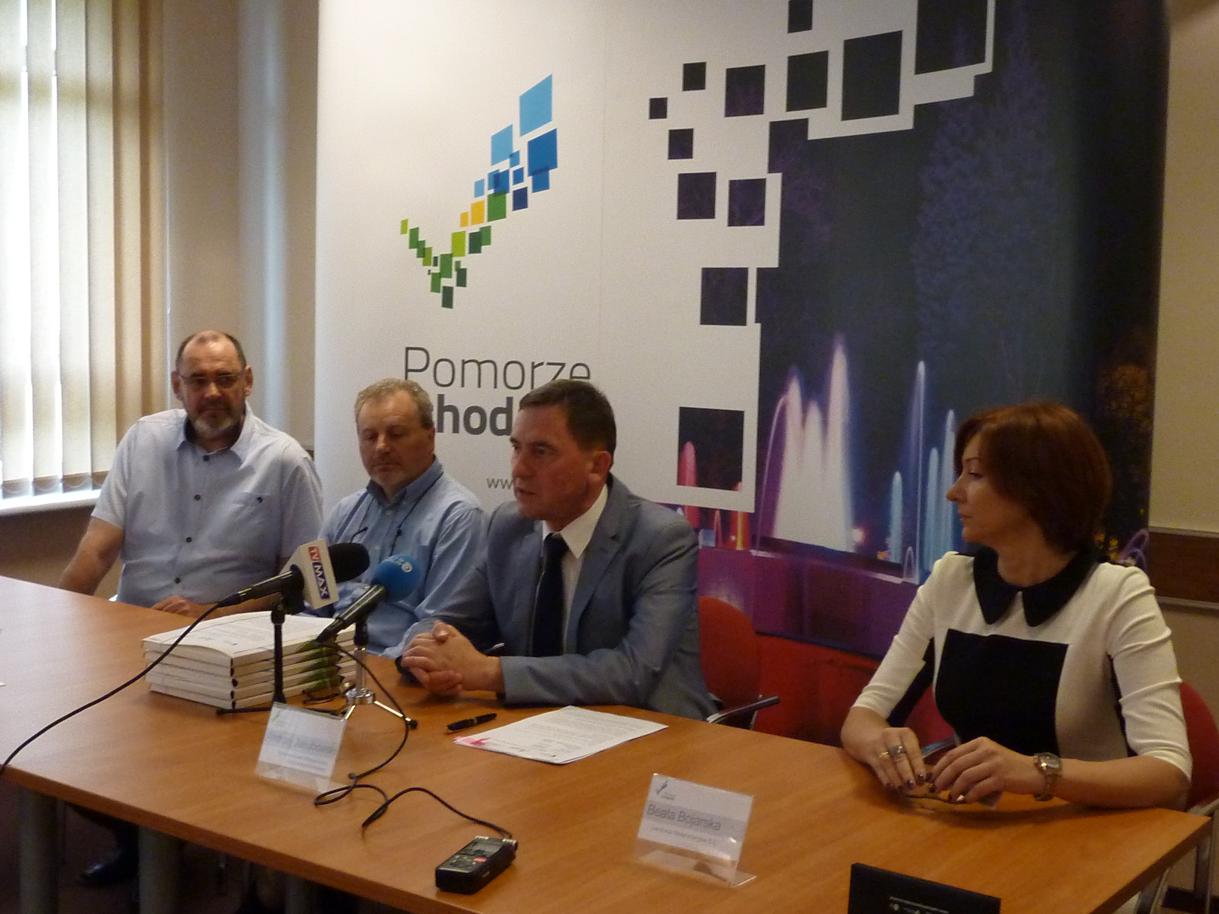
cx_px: 610
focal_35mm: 46
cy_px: 457
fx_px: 1620
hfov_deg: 41.2
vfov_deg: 31.5
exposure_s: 1/20
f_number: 3.5
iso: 400
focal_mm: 5.3
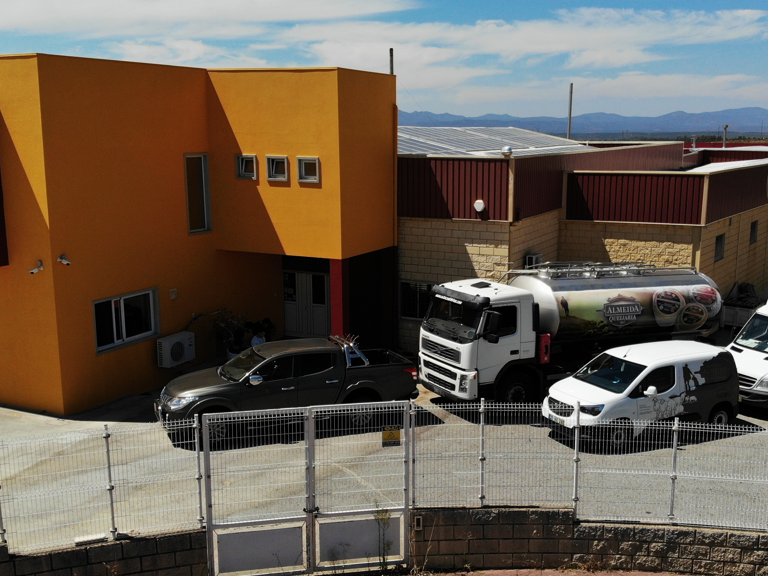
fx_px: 821
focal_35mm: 37
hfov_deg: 50.1
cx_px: 426
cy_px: 312
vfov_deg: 38.6
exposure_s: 1/640
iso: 100
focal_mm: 4.5
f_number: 2.8
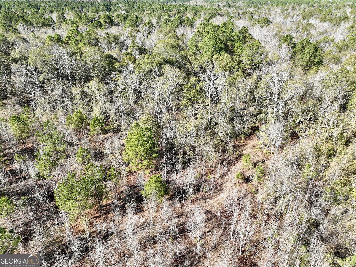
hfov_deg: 71.6
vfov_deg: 56.8
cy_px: 134
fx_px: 247
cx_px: 178
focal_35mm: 24
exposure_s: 1/640
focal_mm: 12.29
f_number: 2.8
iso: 100
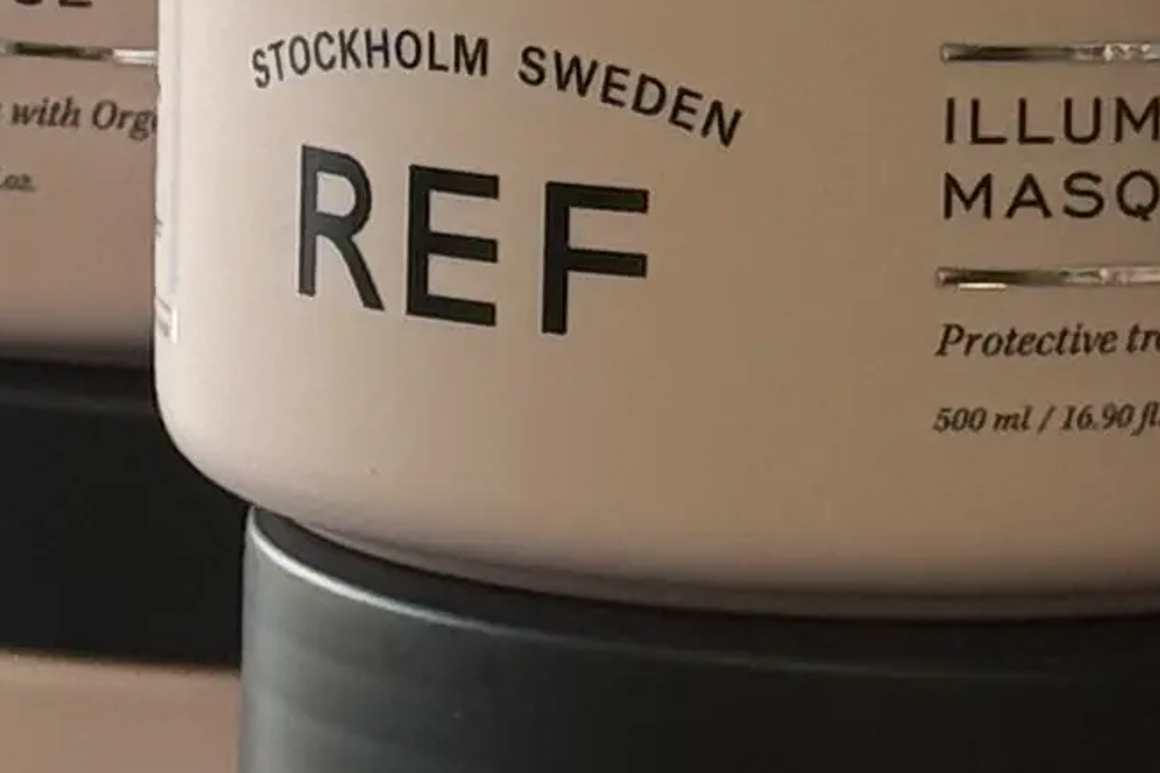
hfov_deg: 6.7
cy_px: -718
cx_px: 614
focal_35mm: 307
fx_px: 9889
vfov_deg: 4.4
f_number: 1.78
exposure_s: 1/100
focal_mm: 6.76
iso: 80
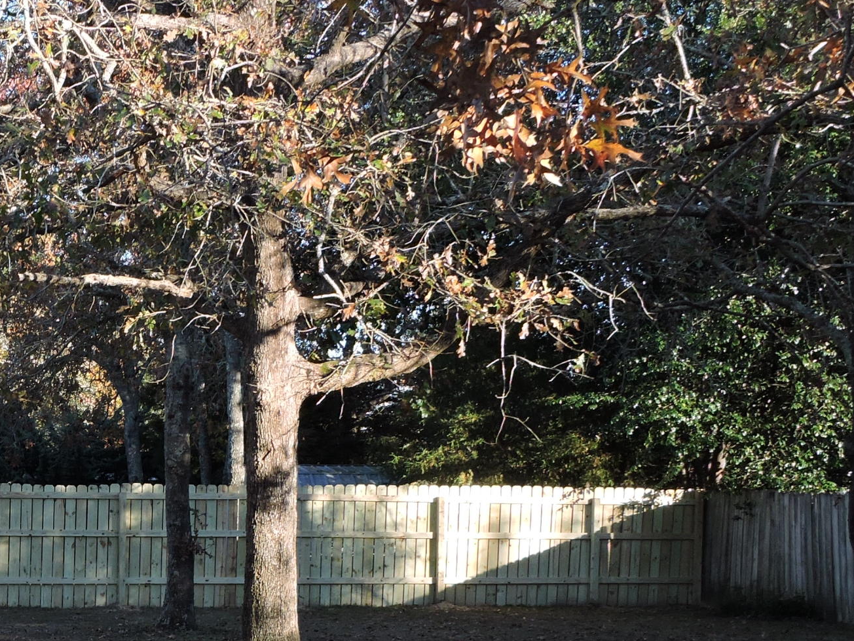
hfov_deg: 26.3
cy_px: 582
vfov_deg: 20.8
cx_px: -46
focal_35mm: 69
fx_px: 1702
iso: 100
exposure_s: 1/125
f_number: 4
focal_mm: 5.4
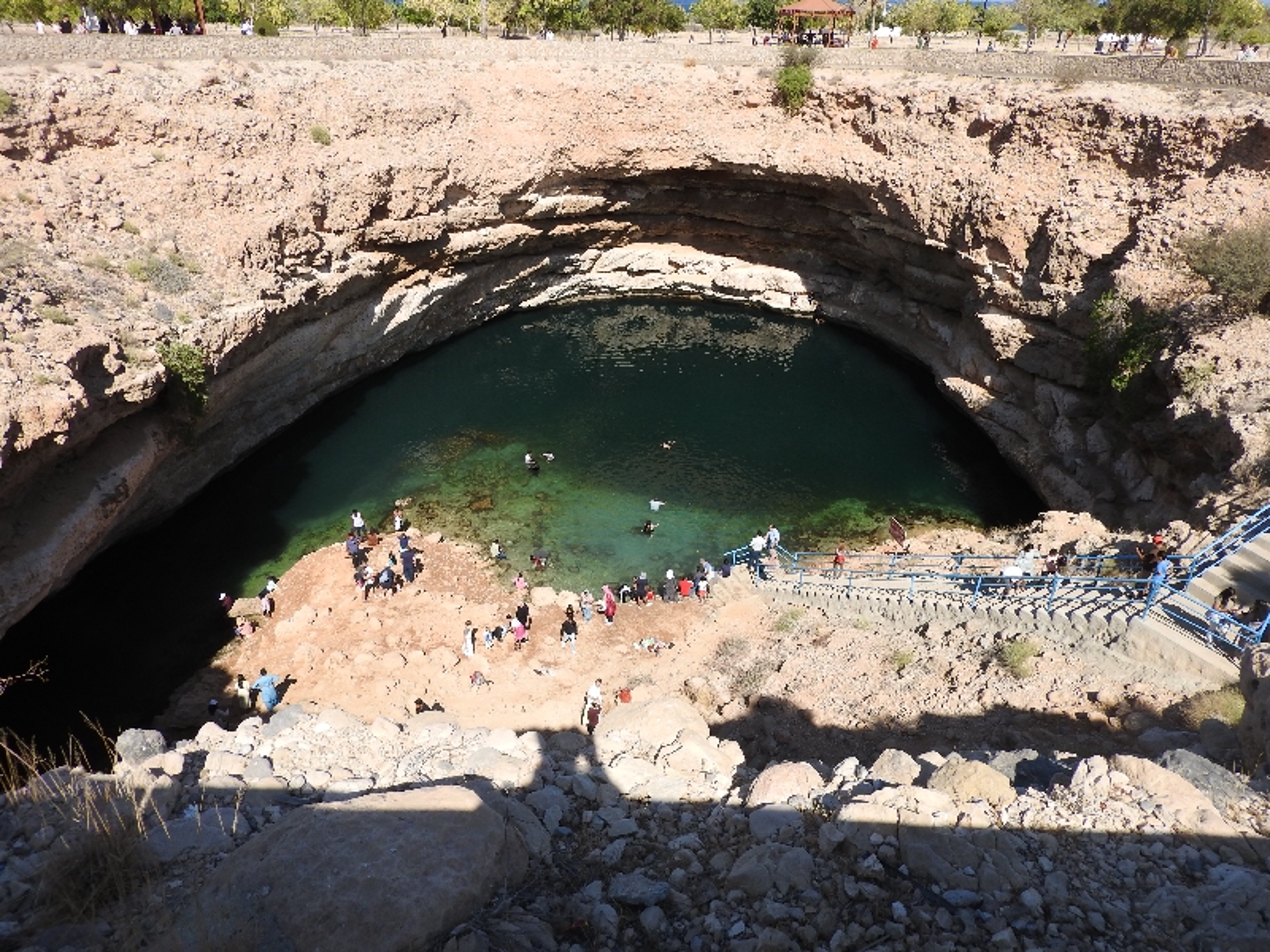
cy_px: 476
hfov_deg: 71.6
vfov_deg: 56.8
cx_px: 635
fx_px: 881
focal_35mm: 24
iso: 100
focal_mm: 4.3
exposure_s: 1/1250
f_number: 3.3
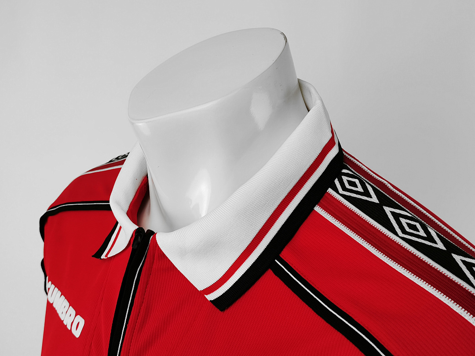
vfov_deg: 36.0
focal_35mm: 40
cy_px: 178
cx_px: 238
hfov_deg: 46.8
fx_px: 549
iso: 80
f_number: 1.8
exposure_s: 1/60
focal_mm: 5.58
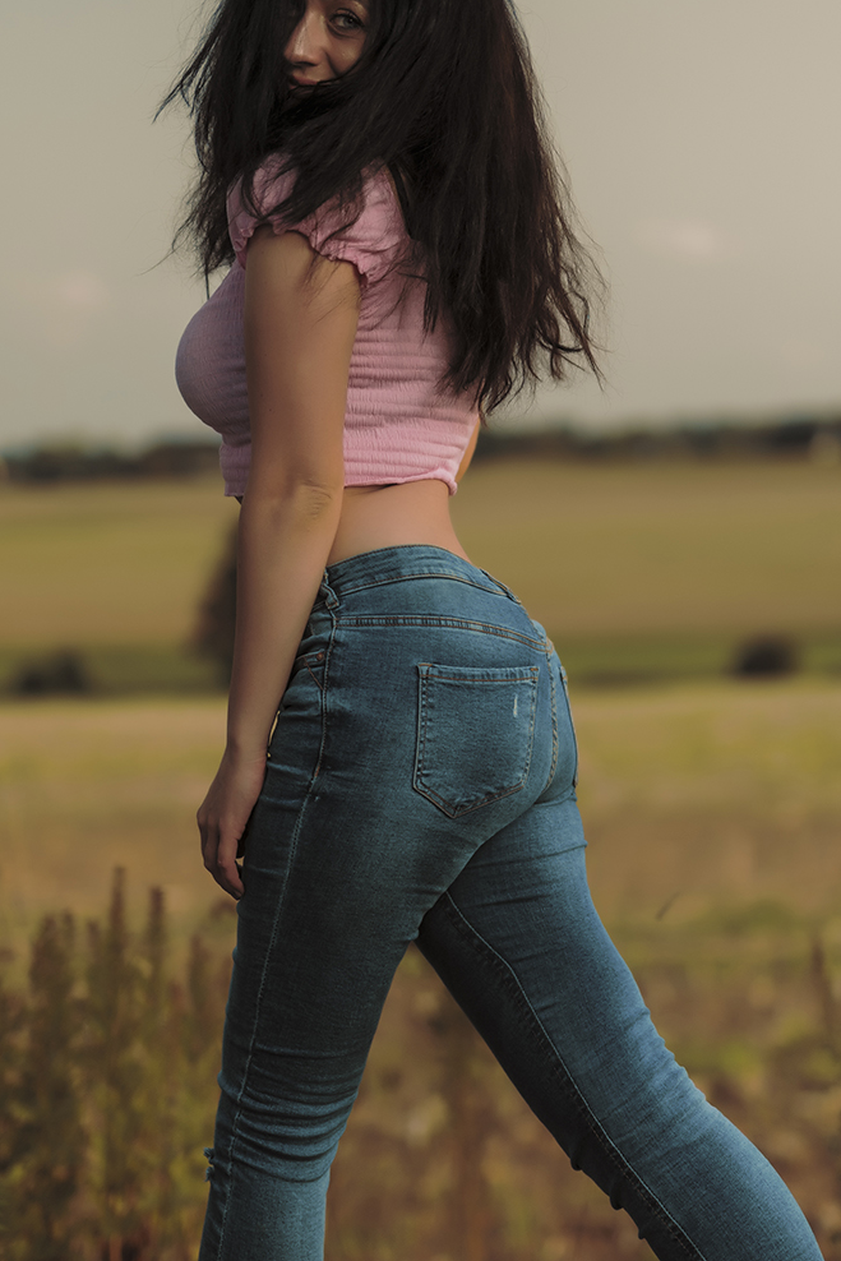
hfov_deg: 16.8
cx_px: 502
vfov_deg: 25.0
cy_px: 717
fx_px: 2837
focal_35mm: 81
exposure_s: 1/200
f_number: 1.4
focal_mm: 50
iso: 125
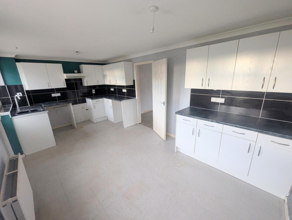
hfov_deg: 106.1
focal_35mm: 13
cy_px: 110
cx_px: 146
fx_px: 110
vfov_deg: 90.1
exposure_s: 1/84
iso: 263
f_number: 2.2
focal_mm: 1.95
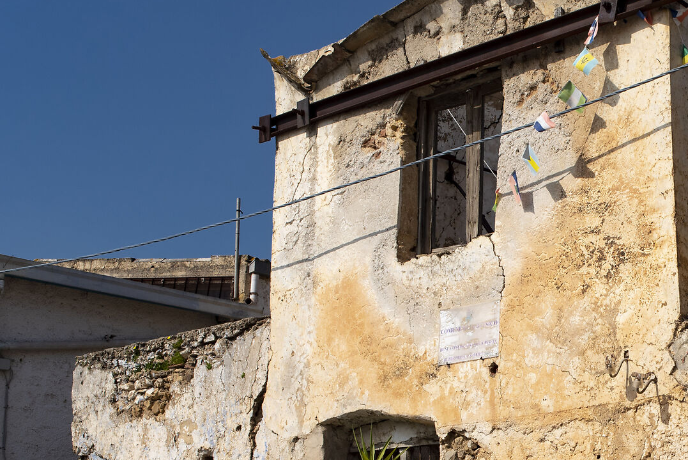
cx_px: 715
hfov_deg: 24.6
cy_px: 402
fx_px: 1491
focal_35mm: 78
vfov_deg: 17.3
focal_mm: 35
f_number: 14
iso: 200
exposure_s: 1/250
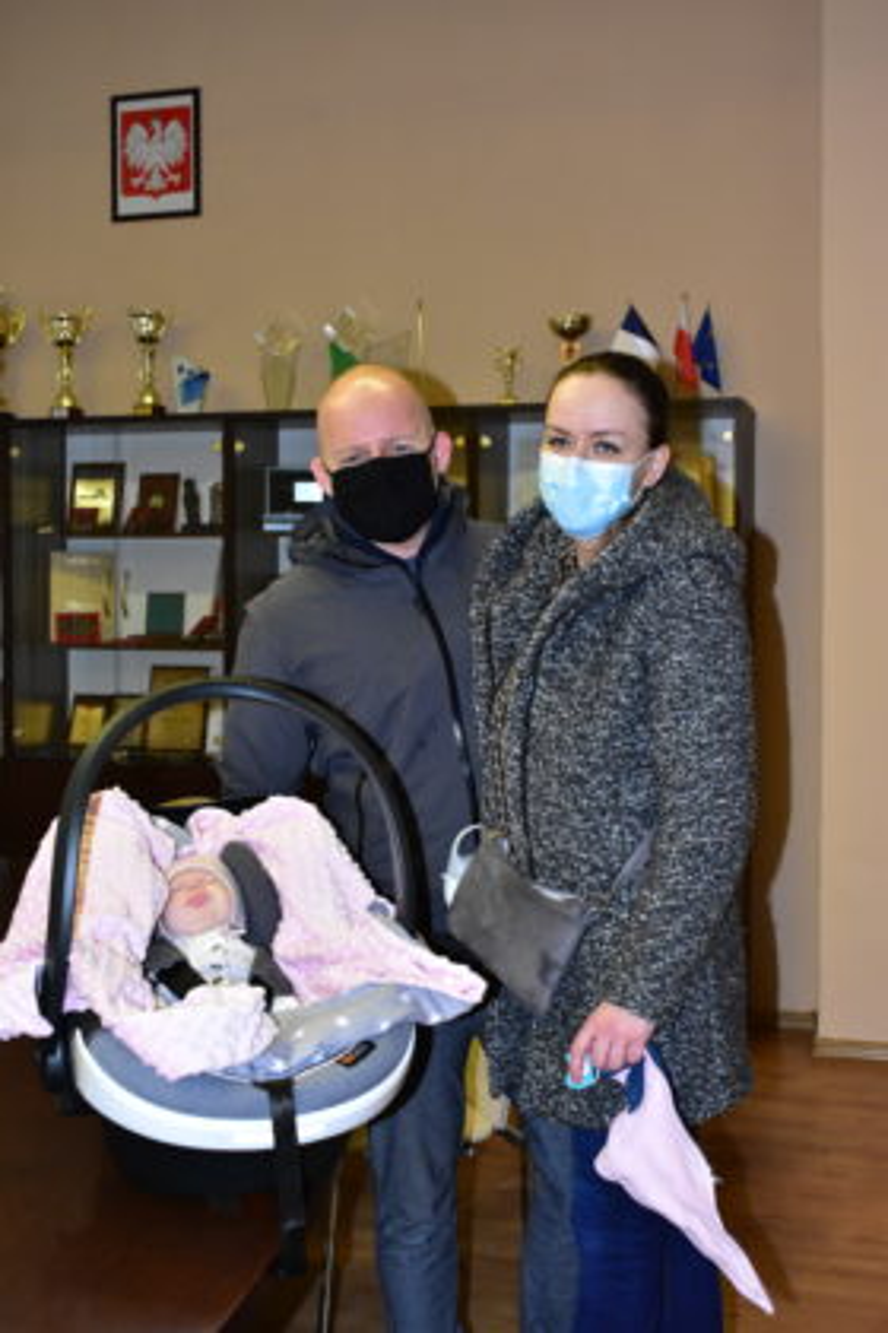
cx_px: 444
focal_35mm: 45
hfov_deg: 29.9
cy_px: 666
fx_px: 1665
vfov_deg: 43.6
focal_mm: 30
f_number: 6.3
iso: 2500
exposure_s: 1/200
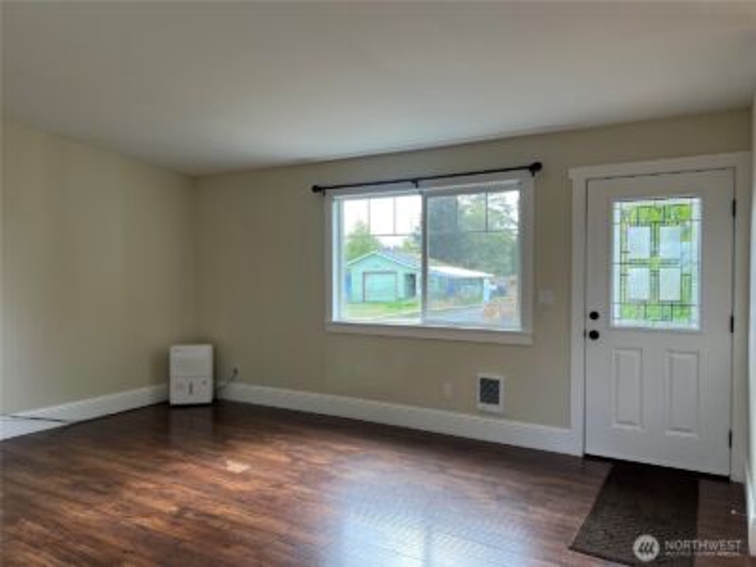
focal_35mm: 26
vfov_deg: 53.1
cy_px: 284
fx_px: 568
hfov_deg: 67.3
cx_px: 378
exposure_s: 1/120
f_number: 1.5
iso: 40
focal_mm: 5.7
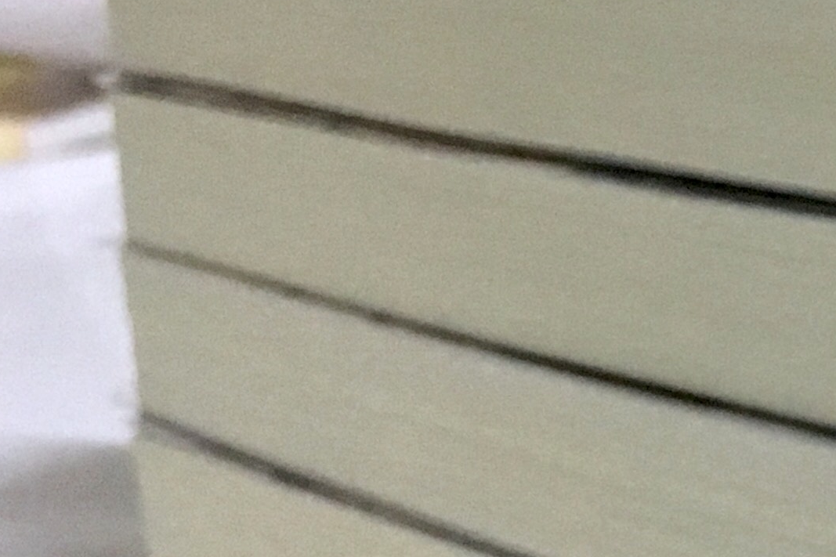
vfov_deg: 12.0
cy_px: 375
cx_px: 1470
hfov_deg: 15.6
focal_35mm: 114
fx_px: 2647
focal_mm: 4.15
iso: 200
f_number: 2.2
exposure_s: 1/25
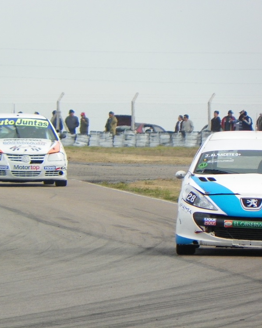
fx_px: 6962
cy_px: 164
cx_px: 129
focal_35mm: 718
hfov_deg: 2.2
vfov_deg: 2.7
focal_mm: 97.8
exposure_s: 1/1000
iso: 200
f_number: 5
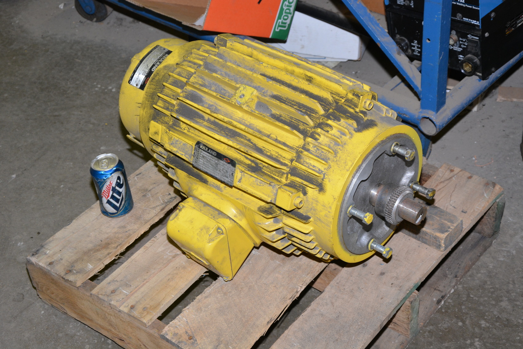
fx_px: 981
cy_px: 174
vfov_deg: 20.2
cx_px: 262
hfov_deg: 29.9
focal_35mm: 68
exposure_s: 1/60
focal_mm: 45
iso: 800
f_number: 7.1
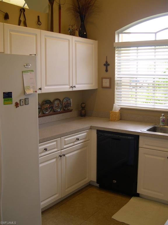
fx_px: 246
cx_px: 84
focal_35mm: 38
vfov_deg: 49.0
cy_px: 112
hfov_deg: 37.7
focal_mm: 8
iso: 100
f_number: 2.8
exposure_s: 1/37.6
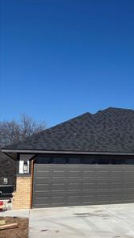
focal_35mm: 48
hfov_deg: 21.1
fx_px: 303
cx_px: 201
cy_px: 150
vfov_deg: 42.5
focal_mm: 5.96
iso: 50
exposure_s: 1/6329
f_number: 1.6
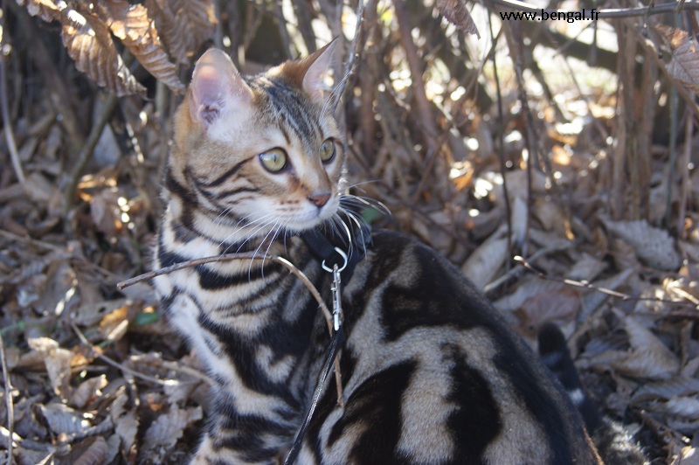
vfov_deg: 20.1
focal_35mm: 68
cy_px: 232
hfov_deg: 29.9
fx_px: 1310
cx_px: 350
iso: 200
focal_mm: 45
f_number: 5
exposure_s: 1/80
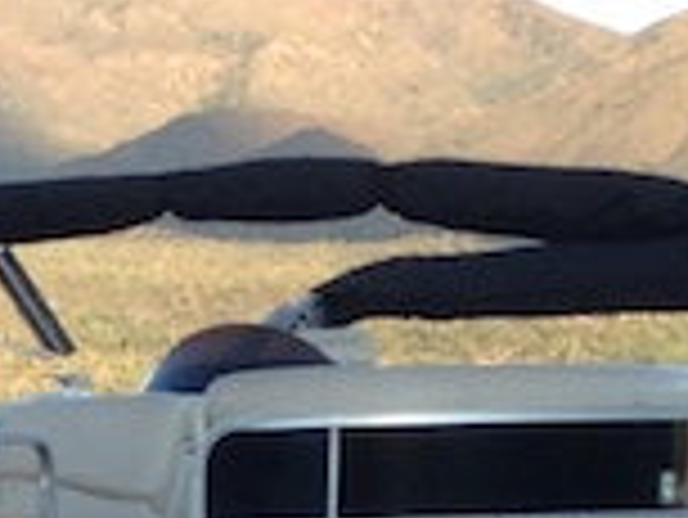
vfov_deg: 5.6
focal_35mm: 258
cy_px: 1122
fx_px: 5132
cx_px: -661
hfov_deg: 7.4
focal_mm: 4.12
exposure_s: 1/350
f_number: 2.4
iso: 50
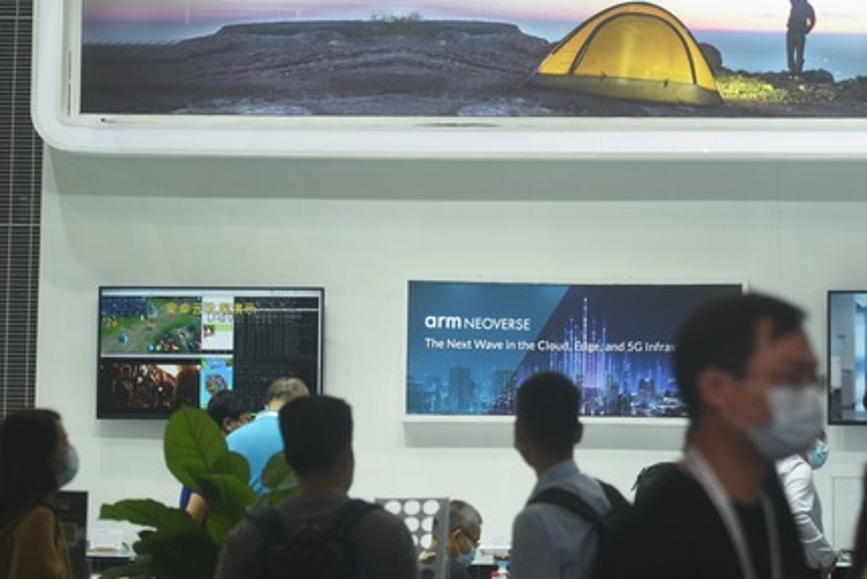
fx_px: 3059
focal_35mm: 127
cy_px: 95
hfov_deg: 16.1
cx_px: 569
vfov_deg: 10.8
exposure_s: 1/60
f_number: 3.5
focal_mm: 70
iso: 100
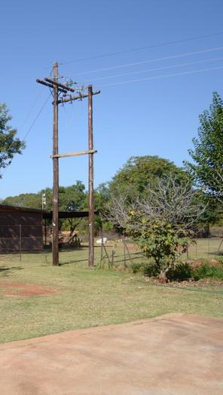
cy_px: 199
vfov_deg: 47.4
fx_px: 452
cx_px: -30
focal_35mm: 43
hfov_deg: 25.4
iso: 100
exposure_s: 1/1250
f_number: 3.5
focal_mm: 18
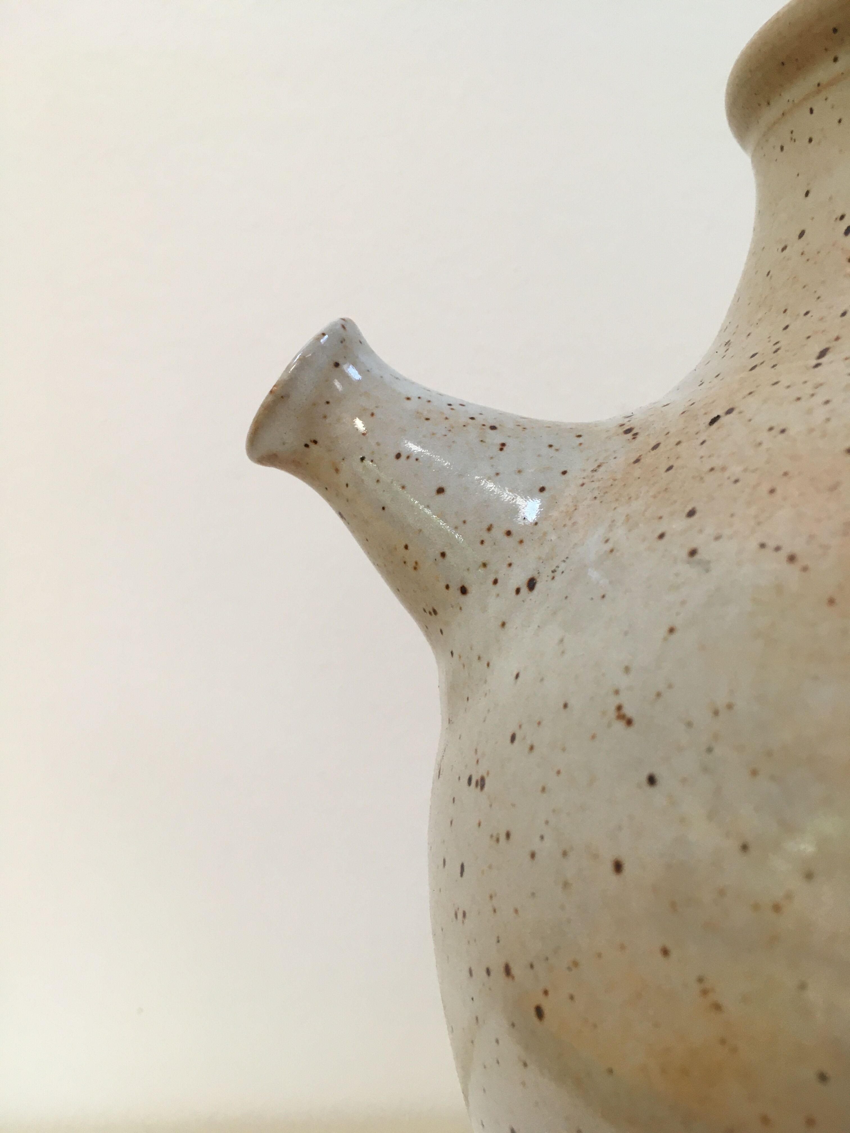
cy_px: 566
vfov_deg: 61.7
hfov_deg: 48.2
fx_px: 949
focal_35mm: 29
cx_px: 425
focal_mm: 4.15
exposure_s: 1/33
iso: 80
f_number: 2.2
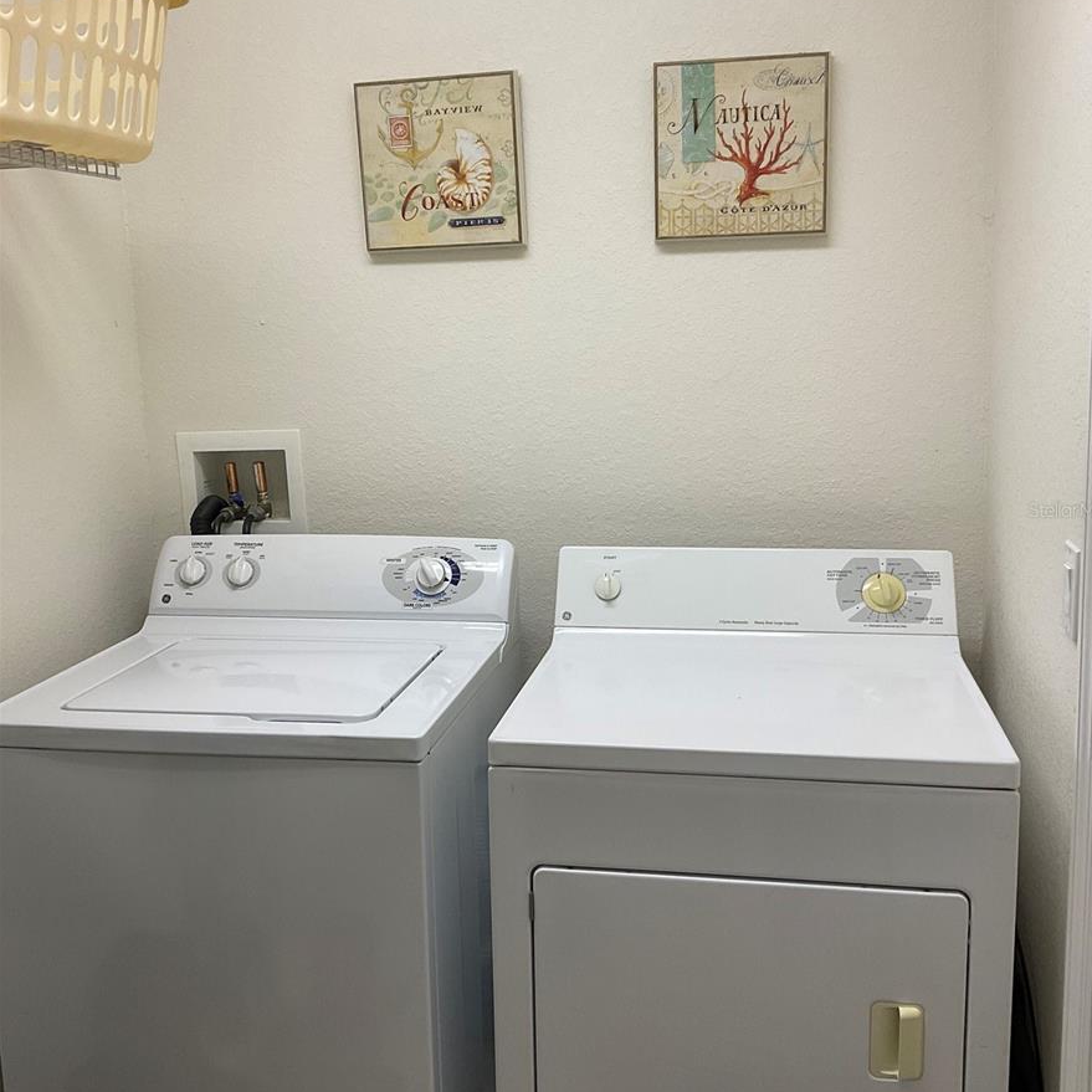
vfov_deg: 47.2
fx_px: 1249
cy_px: 509
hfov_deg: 47.2
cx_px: 558
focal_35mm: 35
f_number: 1.8
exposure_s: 1/120
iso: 50
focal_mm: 3
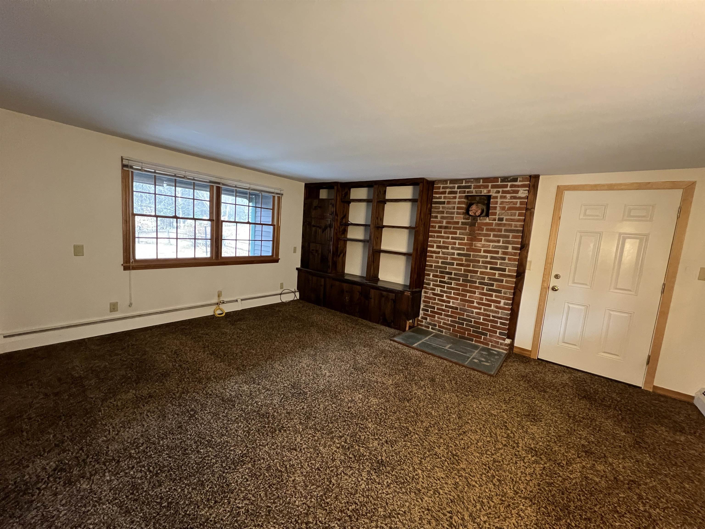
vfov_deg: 89.9
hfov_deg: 106.2
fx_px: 265
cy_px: 264
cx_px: 352
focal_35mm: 13
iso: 640
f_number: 1.8
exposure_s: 1/60
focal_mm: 1.57
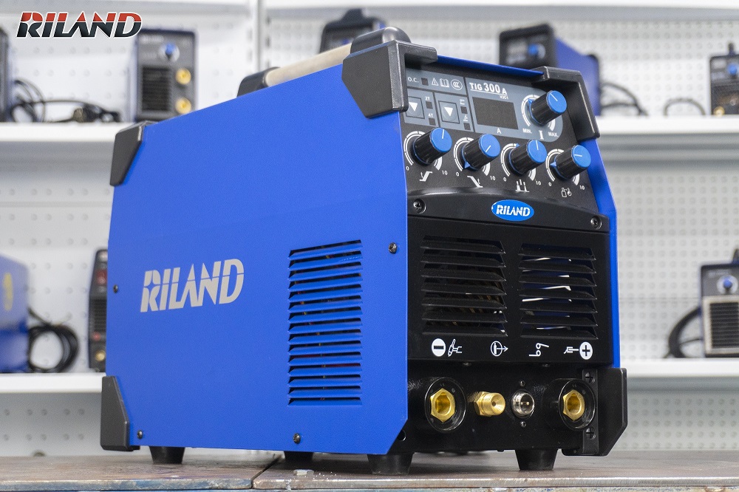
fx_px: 1447
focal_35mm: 70
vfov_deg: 19.3
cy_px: 246
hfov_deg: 28.7
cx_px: 370
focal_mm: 47
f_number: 5.6
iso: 2000
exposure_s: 1/50
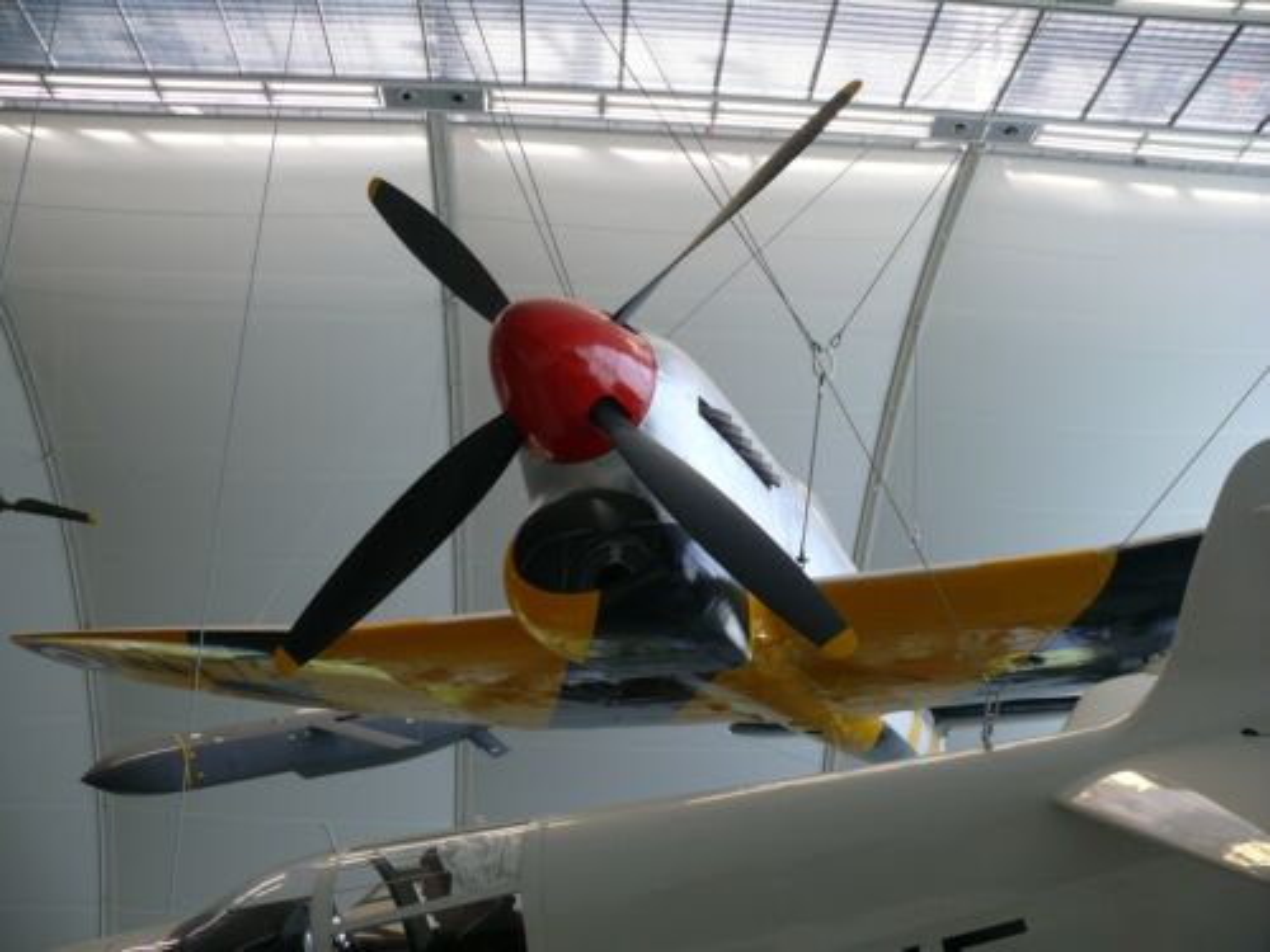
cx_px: 635
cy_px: 476
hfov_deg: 52.6
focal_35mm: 35
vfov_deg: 40.7
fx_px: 1284
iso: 100
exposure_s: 1/100
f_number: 2.8
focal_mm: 7.4
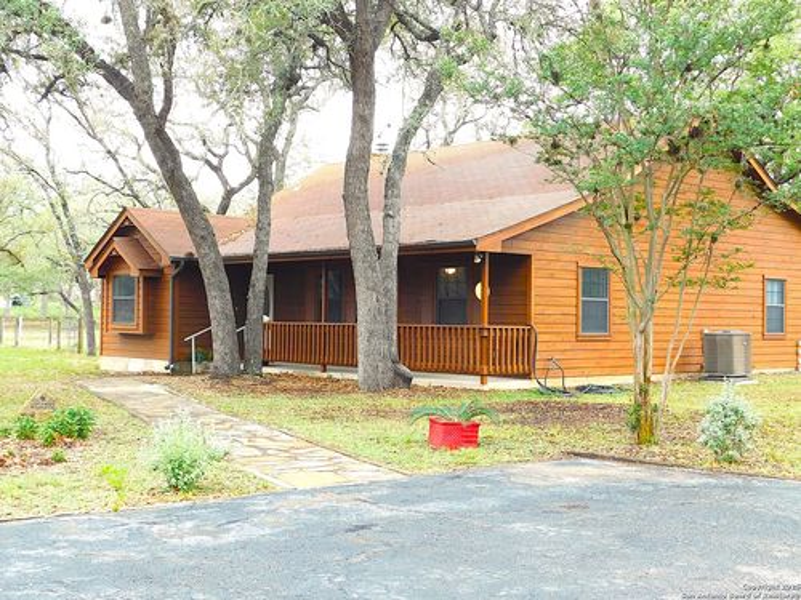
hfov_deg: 42.1
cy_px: 300
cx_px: 400
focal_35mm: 45
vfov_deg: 32.2
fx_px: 1041
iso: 125
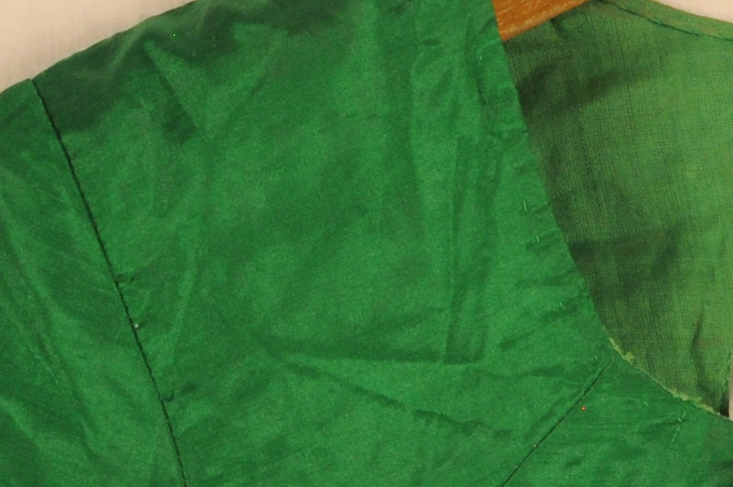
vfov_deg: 2.8
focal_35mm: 494
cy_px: 763
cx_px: 962
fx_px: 10046
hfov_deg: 4.2
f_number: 16
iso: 400
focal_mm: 70
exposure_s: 1/6
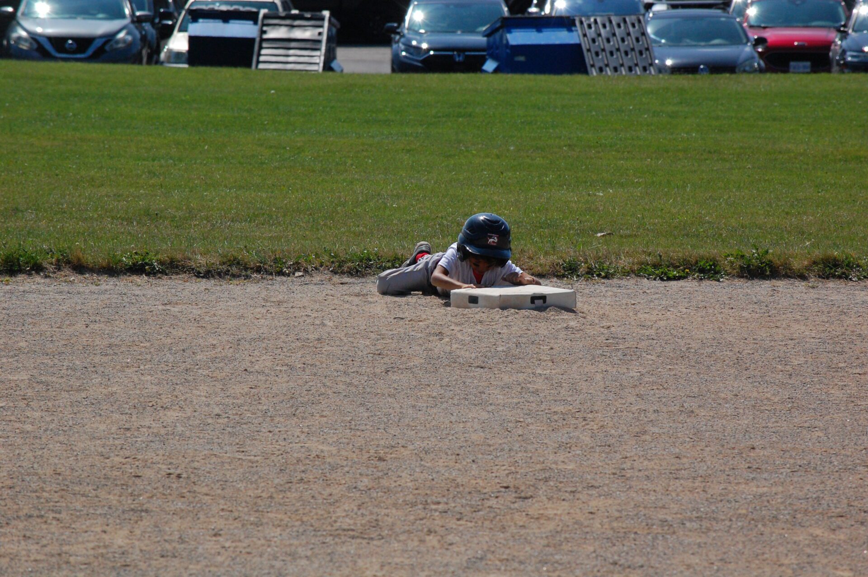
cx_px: 434
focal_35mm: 270
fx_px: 6505
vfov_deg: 5.1
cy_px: 288
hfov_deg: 7.6
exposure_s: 1/2000
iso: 800
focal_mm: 180
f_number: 11
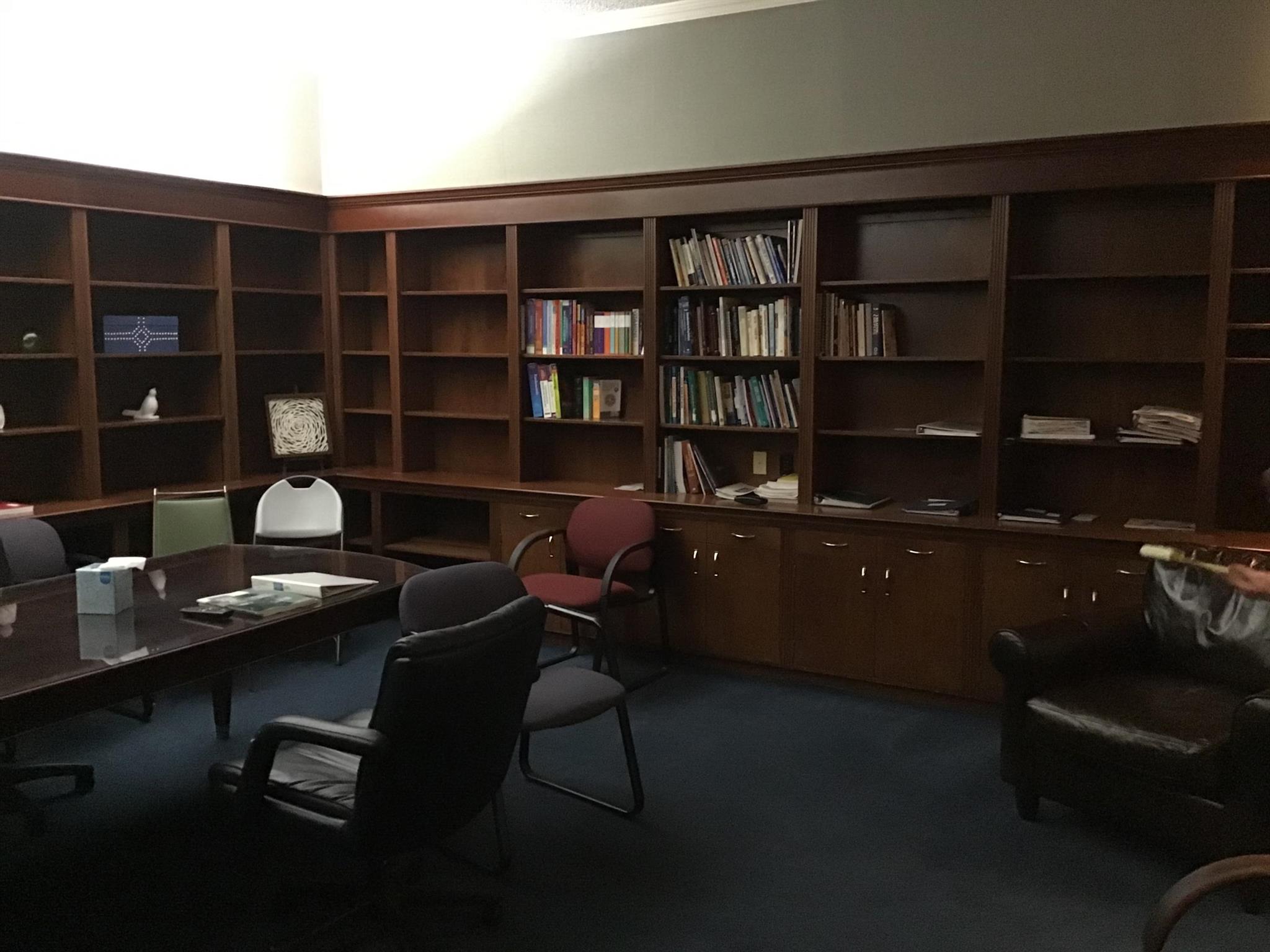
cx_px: 635
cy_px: 476
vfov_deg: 45.4
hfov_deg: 58.4
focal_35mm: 31
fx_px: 1137
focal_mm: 3.3
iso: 800
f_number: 2.4
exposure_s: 1/15
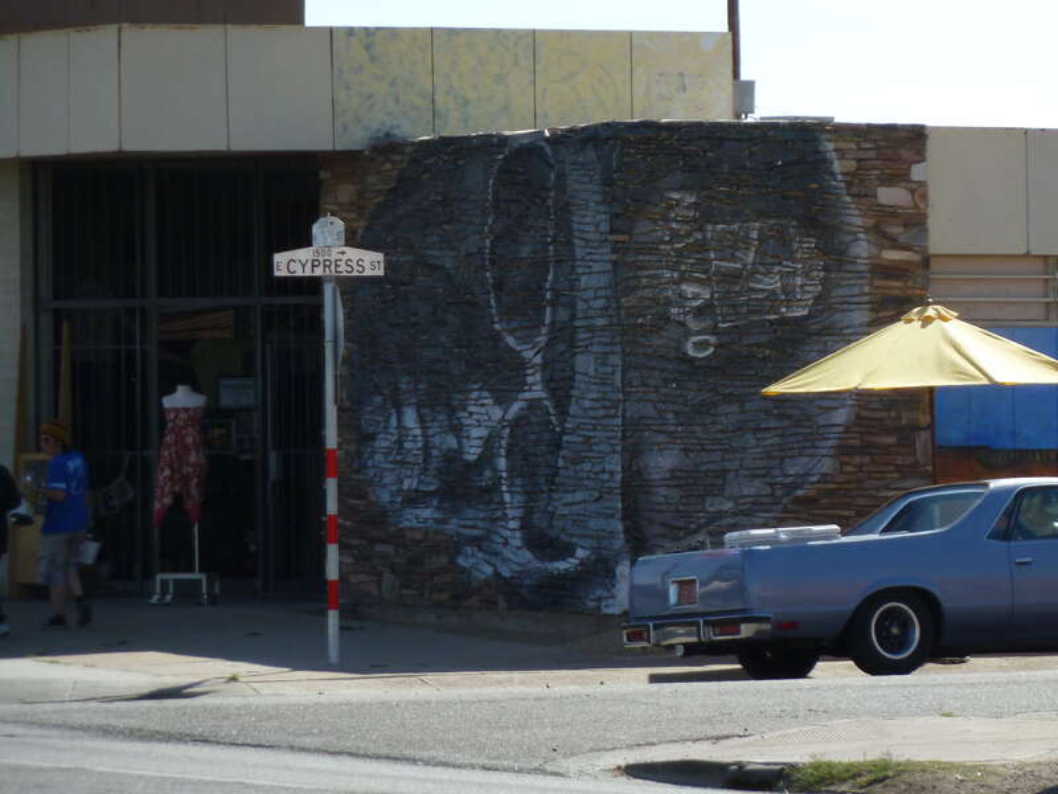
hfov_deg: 7.6
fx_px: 7947
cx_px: 529
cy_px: 397
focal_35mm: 260
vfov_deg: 5.7
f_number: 4.7
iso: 160
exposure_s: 1/800
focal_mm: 42.6
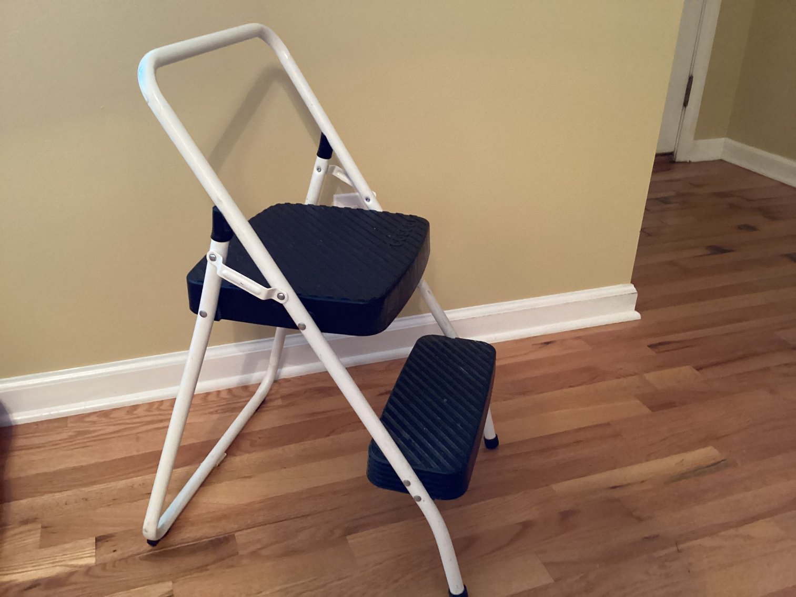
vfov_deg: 45.4
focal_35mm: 31
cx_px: 398
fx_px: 713
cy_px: 298
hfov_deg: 58.3
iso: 500
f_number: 2.4
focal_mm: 3.3
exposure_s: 1/30
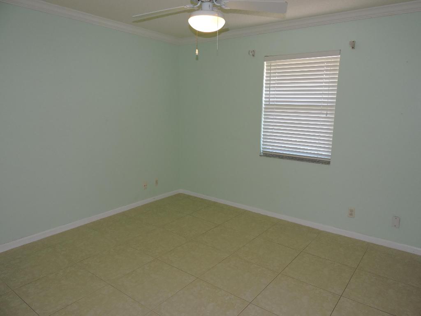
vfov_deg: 56.8
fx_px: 292
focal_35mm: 24
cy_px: 158
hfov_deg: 71.6
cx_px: 210
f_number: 3.3
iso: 200
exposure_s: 1/30
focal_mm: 4.3
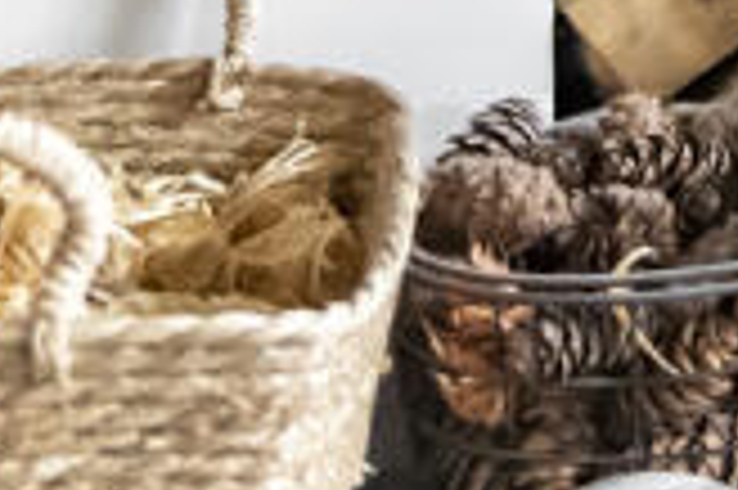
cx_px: 1696
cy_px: -715
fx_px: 2949
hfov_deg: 11.9
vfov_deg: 8.6
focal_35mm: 144
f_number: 2.8
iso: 10000
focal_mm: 23
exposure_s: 1/160
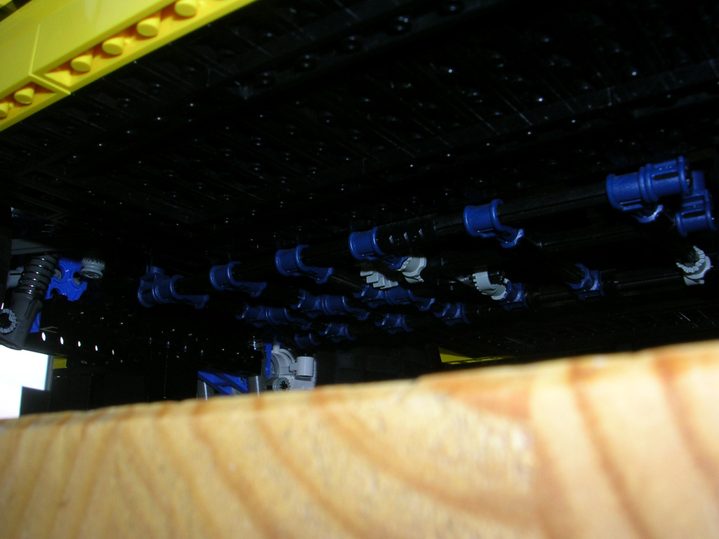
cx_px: 360
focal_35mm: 38
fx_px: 789
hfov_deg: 49.0
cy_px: 270
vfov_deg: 37.7
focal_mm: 5.8
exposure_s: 1/60.1
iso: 50
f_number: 5.6
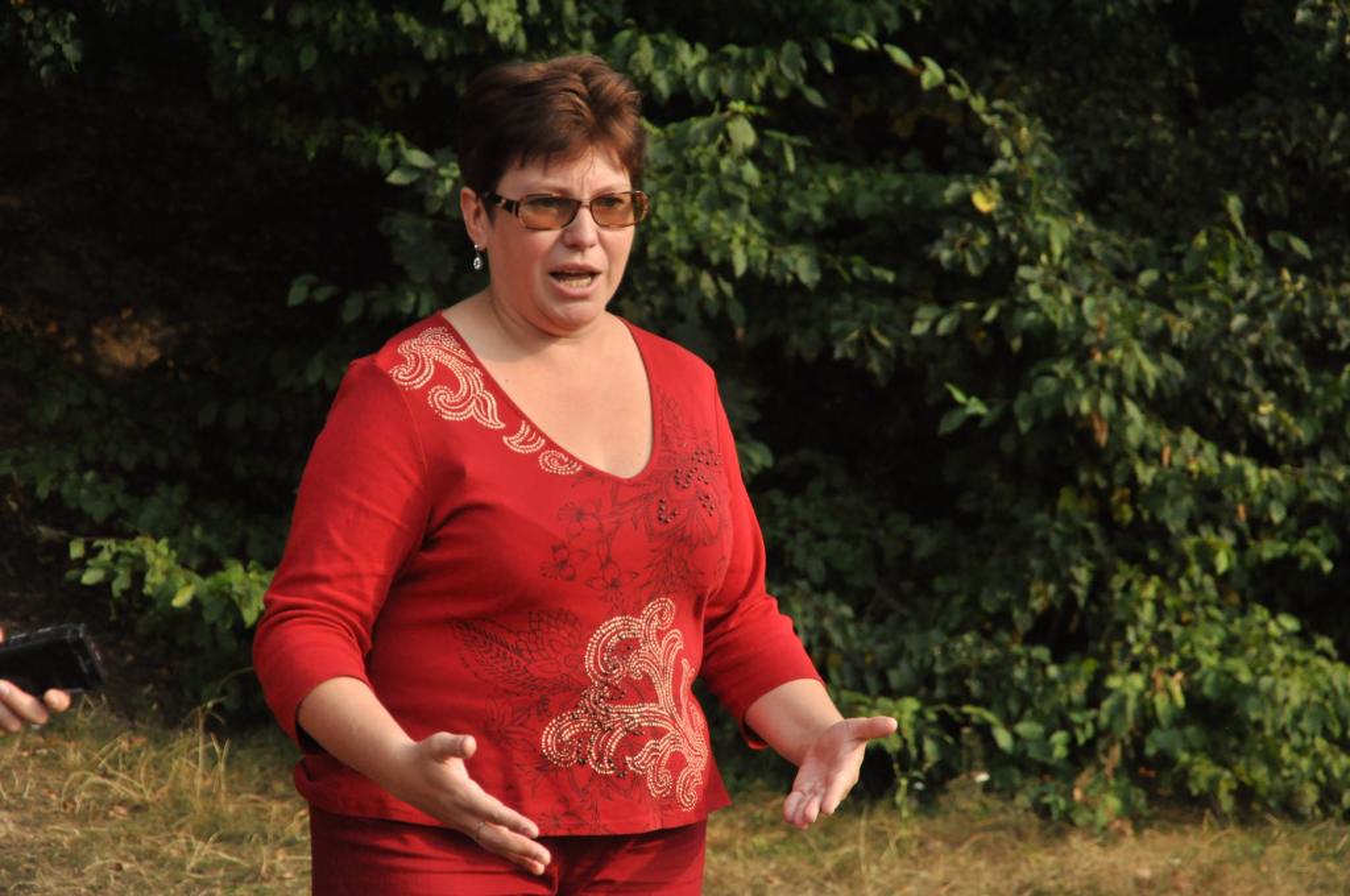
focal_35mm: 99
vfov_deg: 13.8
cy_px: 448
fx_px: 3708
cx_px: 675
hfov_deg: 20.6
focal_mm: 66
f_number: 5.3
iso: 1250
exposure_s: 1/4000
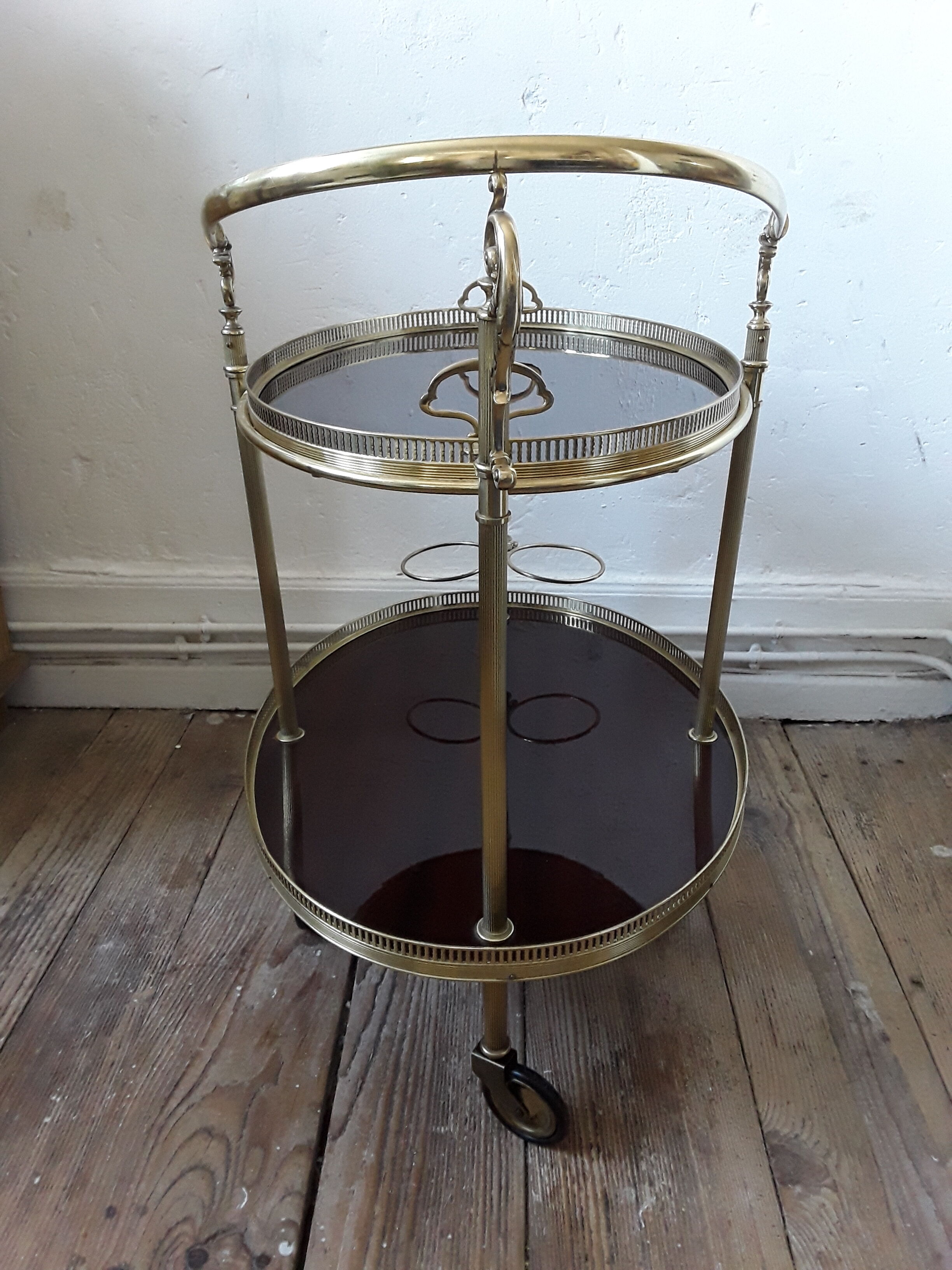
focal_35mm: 27
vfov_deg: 65.3
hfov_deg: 51.4
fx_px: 990
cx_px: 476
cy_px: 635
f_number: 1.9
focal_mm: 2.91
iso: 160
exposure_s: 1/33
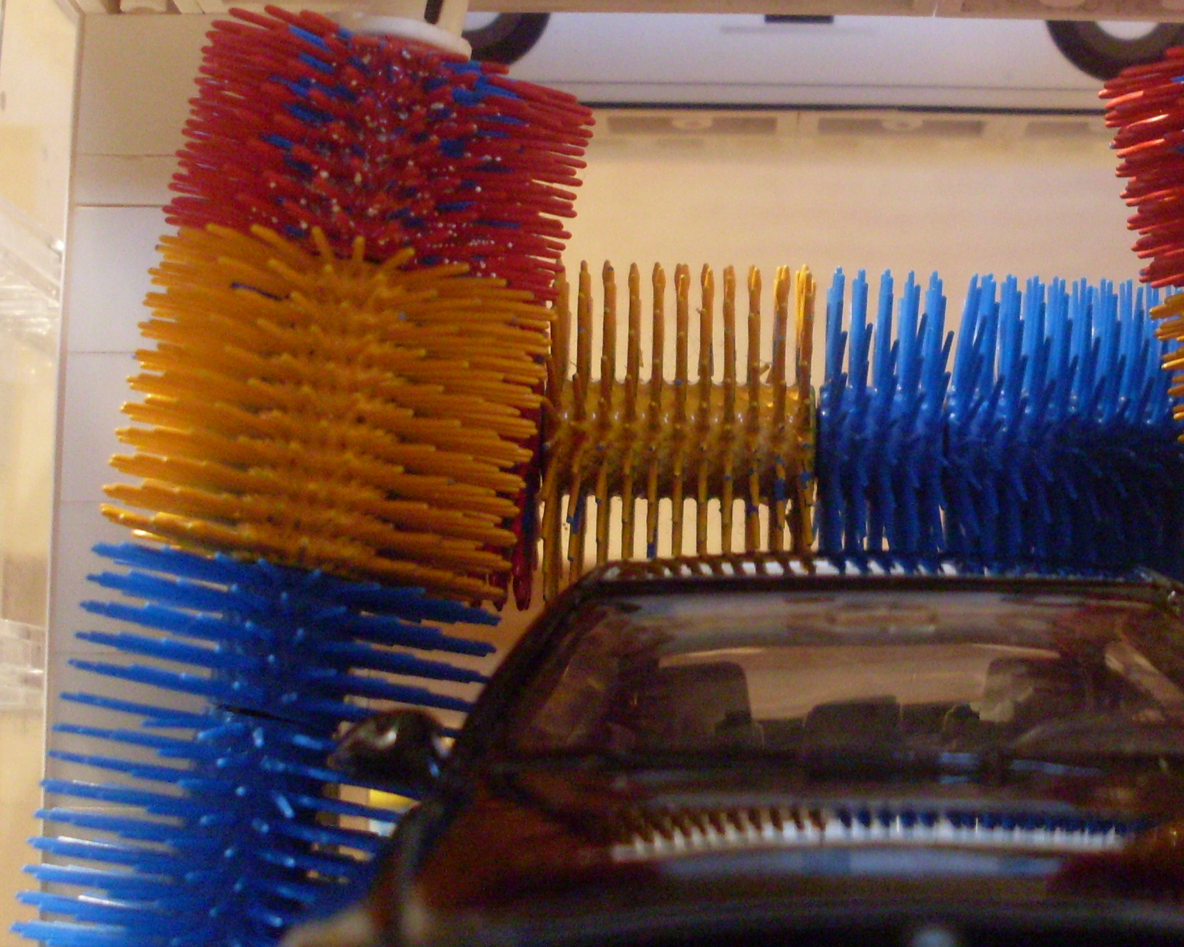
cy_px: 305
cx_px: 838
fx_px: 2488
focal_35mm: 71
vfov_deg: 21.5
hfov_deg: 26.5
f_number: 2.8
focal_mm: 6.3
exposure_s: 1/15
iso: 200
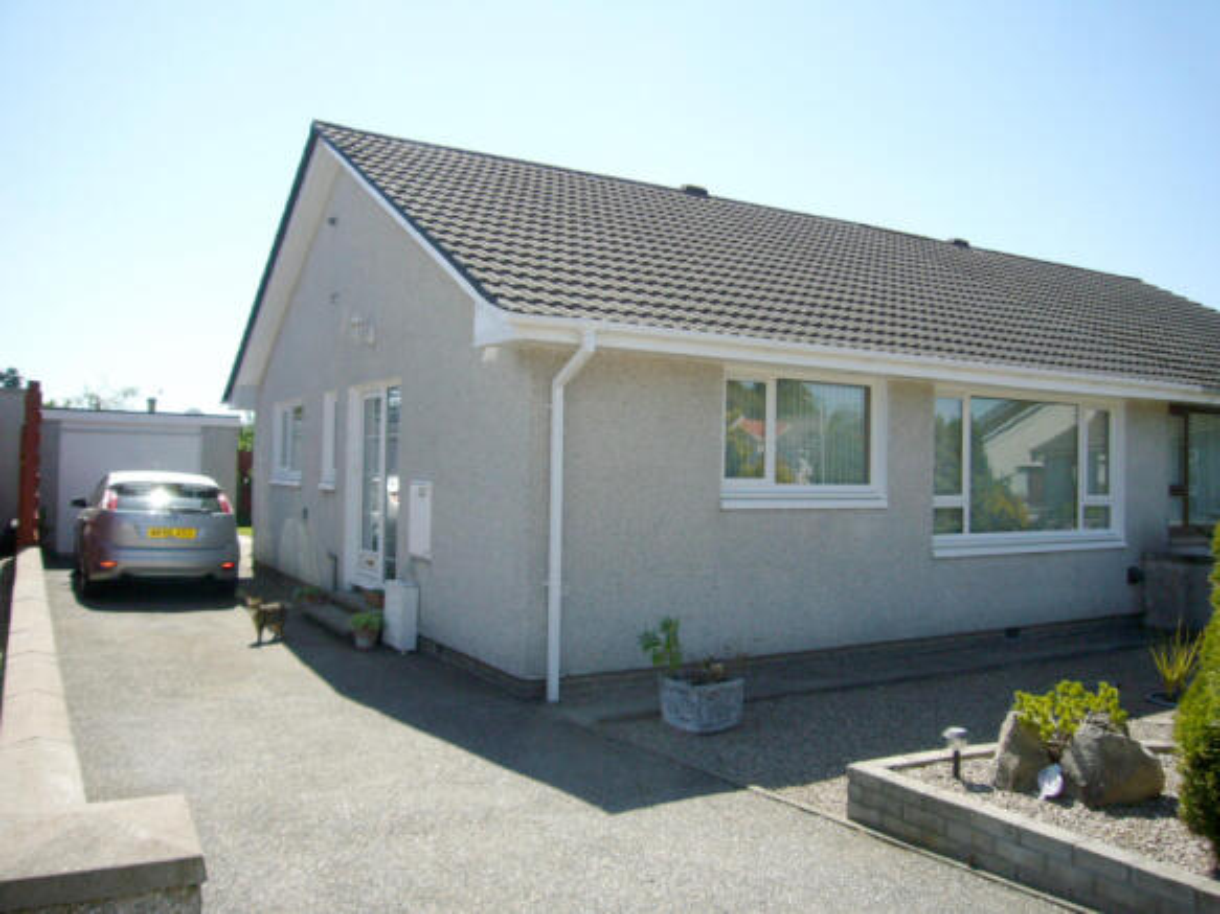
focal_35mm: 28
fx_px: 987
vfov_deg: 49.7
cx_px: 610
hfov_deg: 63.5
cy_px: 457
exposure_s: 1/250
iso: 80
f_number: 5.6
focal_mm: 4.6
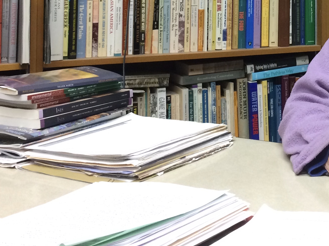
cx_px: 285
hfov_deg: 26.3
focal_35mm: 72
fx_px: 684
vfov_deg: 19.2
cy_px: -57
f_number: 2.2
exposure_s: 1/30
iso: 125
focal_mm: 4.15
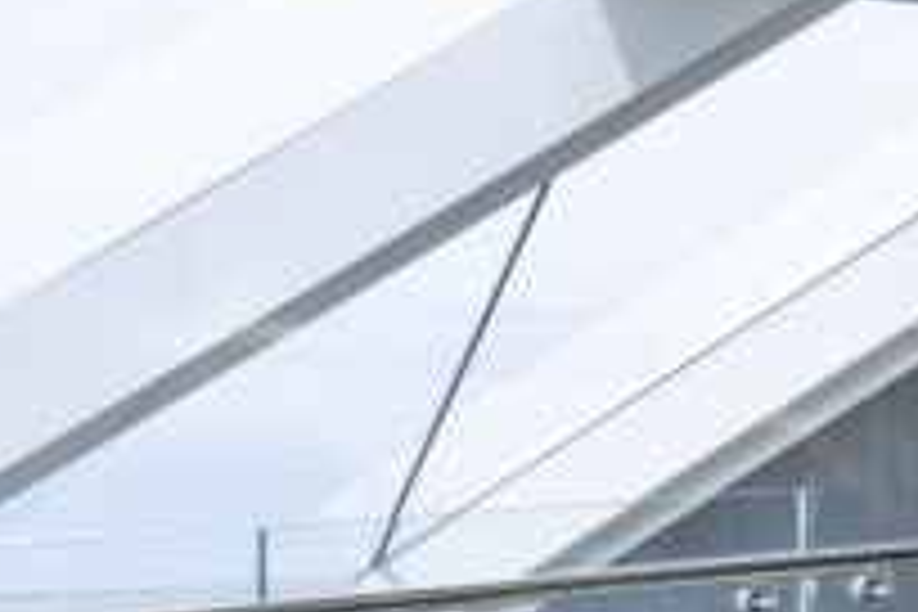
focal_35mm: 132
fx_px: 3366
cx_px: 1508
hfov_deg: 14.2
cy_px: 369
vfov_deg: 10.4
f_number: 8
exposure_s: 1/100
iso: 100
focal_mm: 35
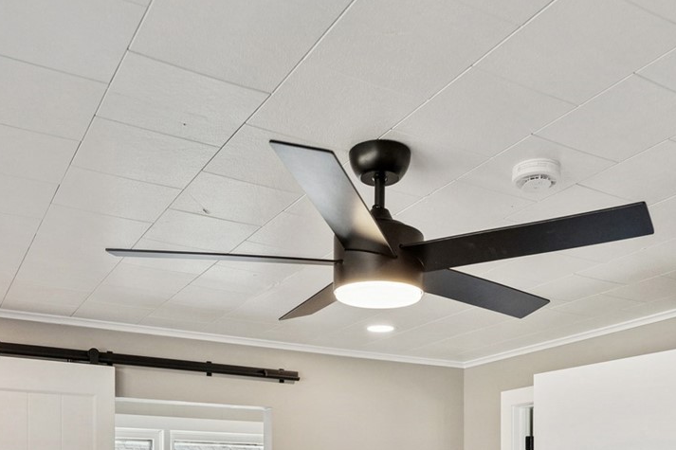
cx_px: 376
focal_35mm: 42
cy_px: 497
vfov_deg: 29.0
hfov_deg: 46.6
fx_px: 783
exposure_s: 1/500
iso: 400
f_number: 2.8
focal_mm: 14.6
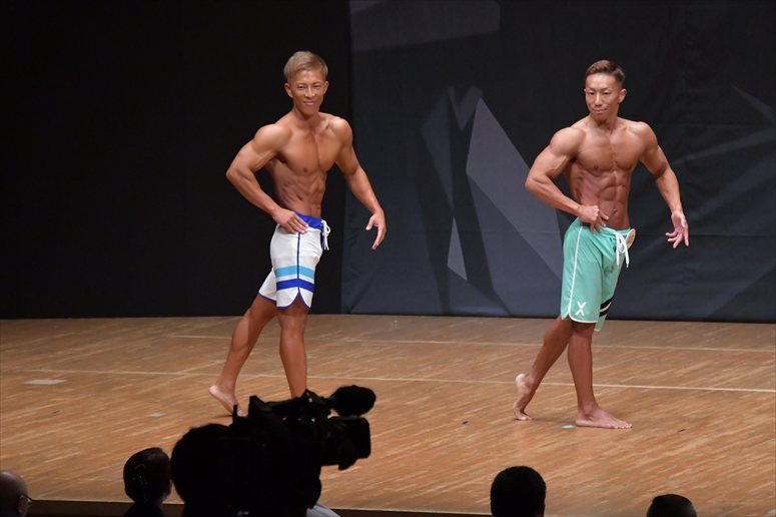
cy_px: 258
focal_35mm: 240
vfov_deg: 5.7
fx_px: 5171
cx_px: 388
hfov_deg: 8.6
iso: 6400
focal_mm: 160
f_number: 5.6
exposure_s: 1/400
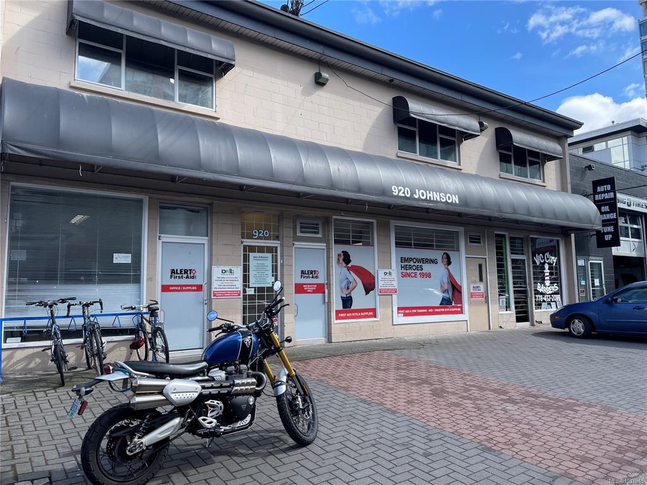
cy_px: 242
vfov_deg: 53.1
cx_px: 324
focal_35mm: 26
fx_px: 486
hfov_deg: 67.3
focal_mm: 4.2
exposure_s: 1/1247
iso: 32
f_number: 1.6
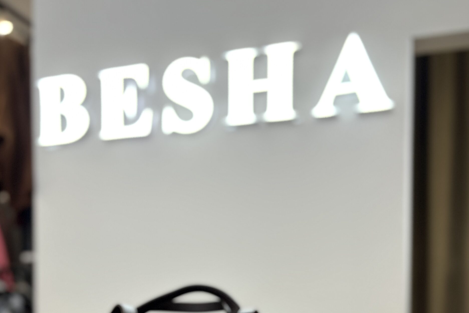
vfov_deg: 33.3
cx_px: 232
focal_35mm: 37
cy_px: 303
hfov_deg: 51.9
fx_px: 482
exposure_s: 1/60
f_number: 1.6
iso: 250
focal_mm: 5.96
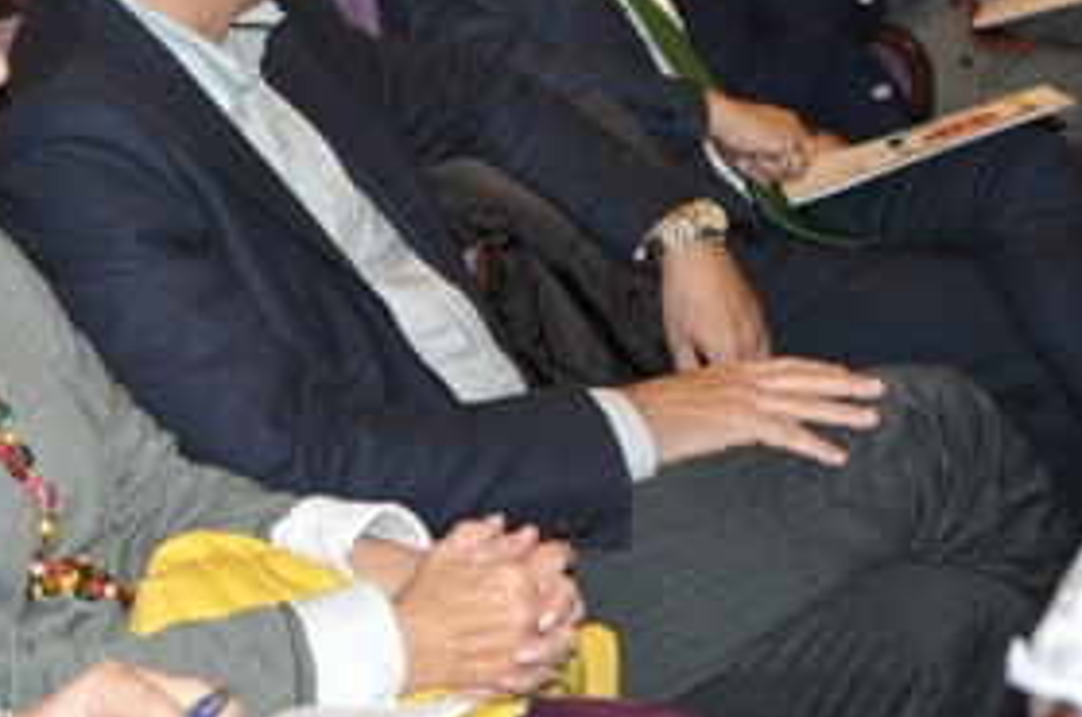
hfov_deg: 23.0
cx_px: 105
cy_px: -2
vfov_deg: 15.5
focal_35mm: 86
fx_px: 2585
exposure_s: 1/60
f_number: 3.8
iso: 800
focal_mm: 25
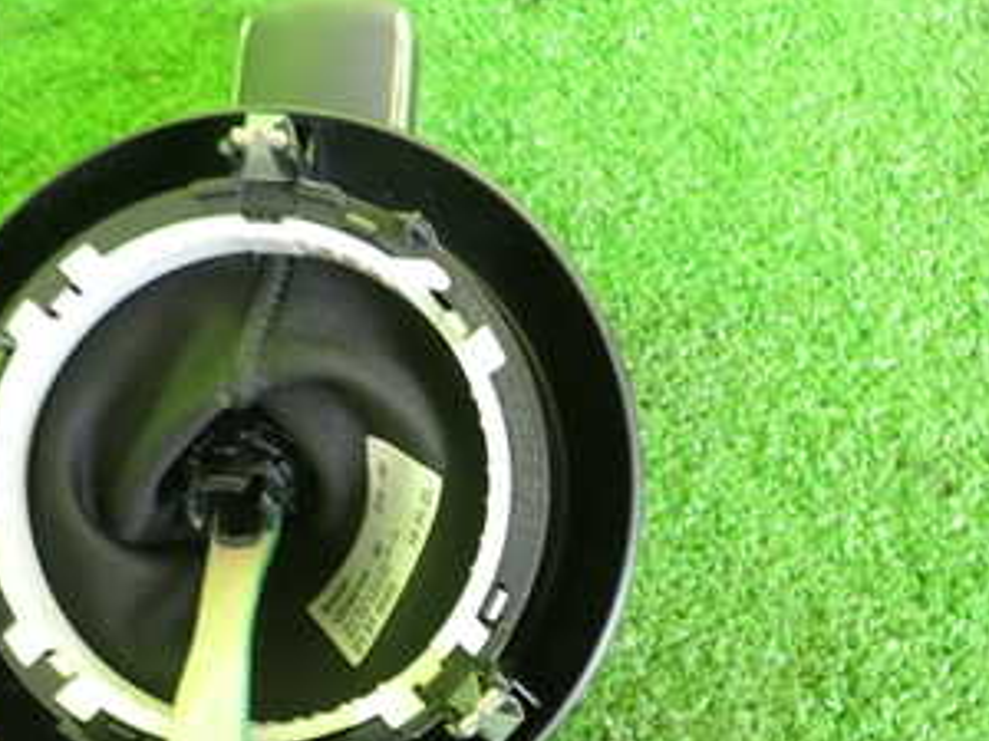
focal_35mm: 50
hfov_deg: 37.6
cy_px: 517
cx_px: 307
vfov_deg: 28.8
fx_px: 1429
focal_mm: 4.5
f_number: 2
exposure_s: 1/50
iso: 200
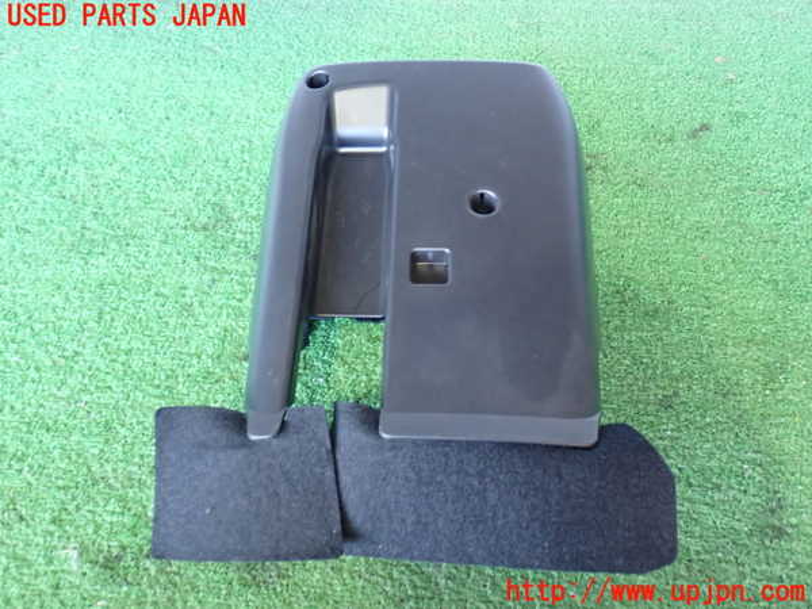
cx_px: 406
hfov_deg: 51.4
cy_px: 304
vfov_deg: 39.7
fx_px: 844
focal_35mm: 36
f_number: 2.5
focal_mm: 6.37
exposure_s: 1/40
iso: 500
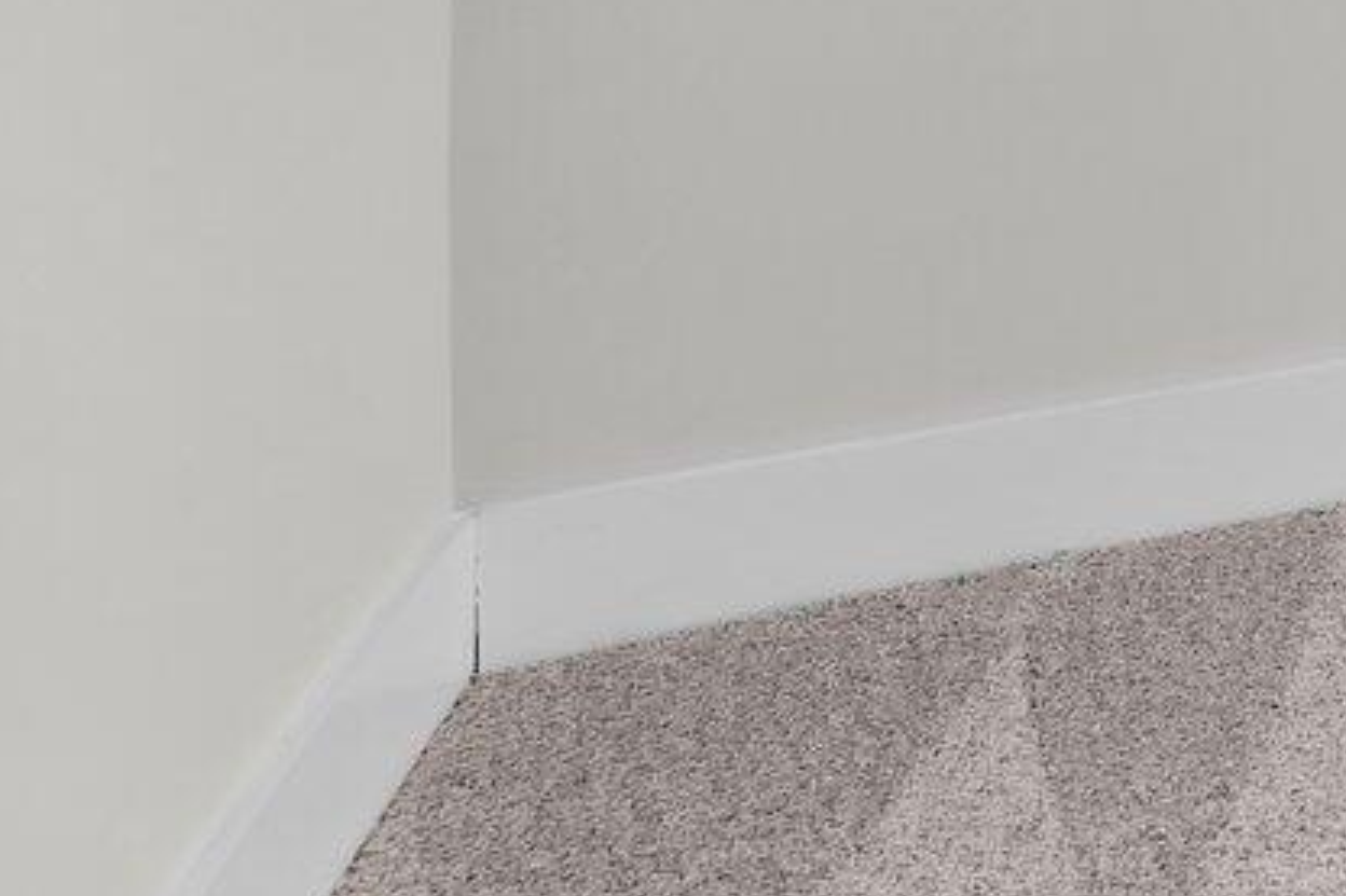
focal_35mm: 69
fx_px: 2579
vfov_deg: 16.3
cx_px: 3177
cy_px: -762
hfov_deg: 15.6
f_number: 7.1
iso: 200
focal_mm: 14
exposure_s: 1/3
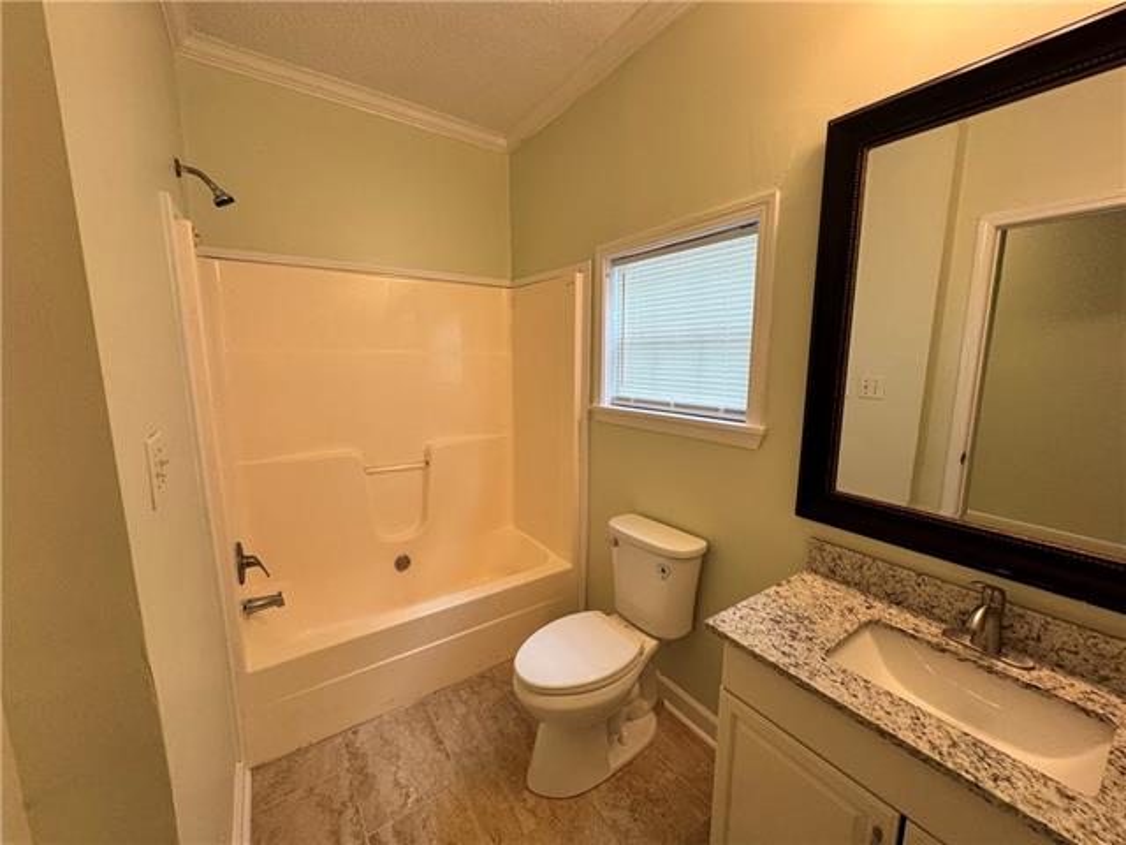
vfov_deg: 85.7
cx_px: 563
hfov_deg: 102.1
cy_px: 422
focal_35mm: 14
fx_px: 455
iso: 160
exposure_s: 1/120
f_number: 2.2
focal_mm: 2.22
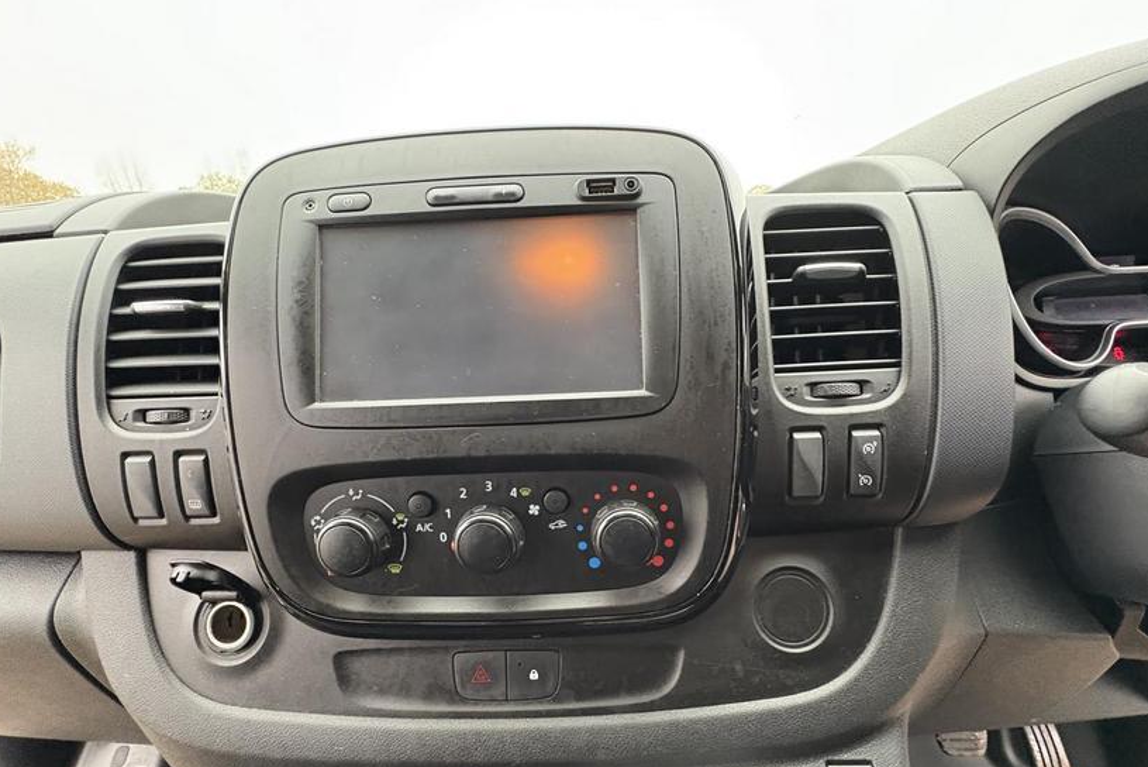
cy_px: 444
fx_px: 510
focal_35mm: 16
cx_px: 594
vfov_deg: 73.3
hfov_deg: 96.7
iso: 800
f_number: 2.2
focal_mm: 2.22
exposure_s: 1/60
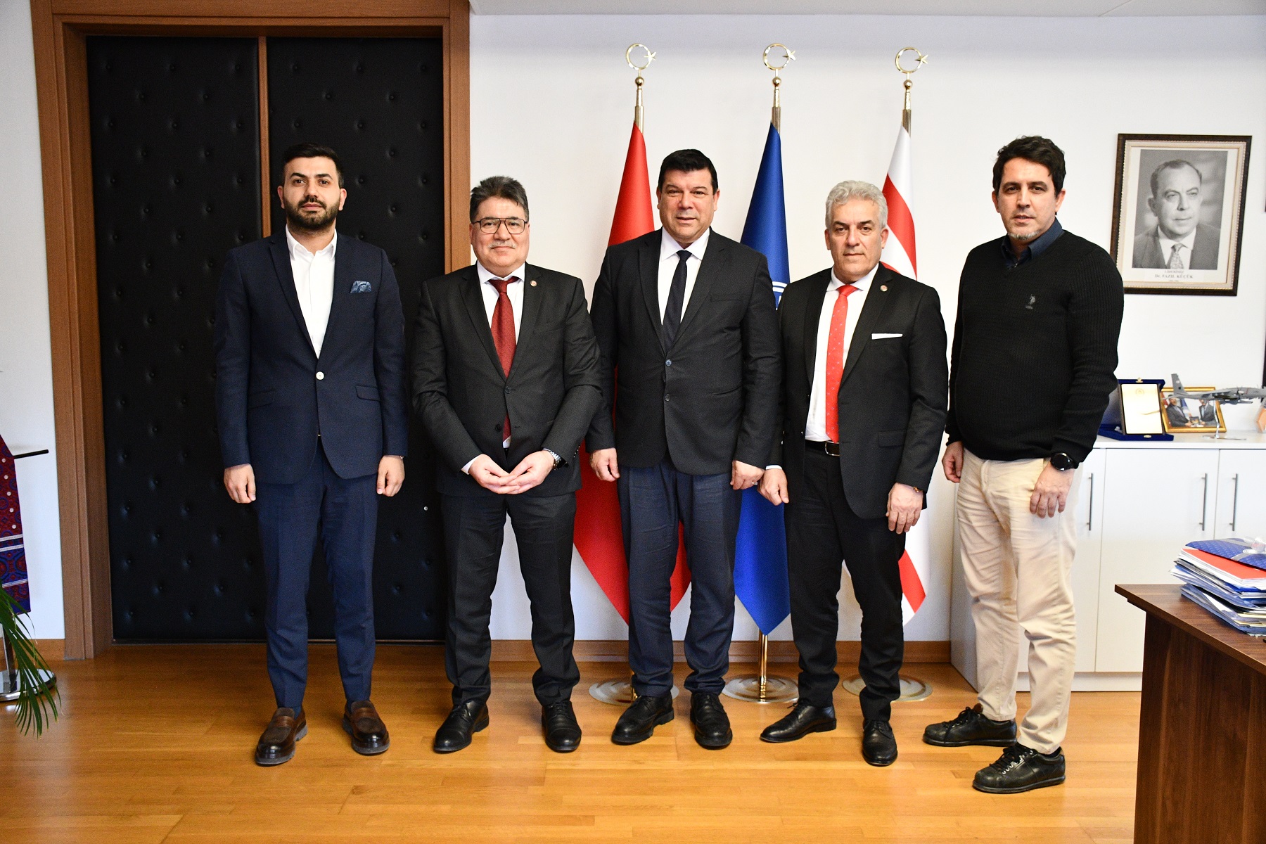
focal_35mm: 34
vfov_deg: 38.9
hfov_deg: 55.8
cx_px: 633
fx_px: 1196
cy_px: 422
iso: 2800
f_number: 3.8
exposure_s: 1/125
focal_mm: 23
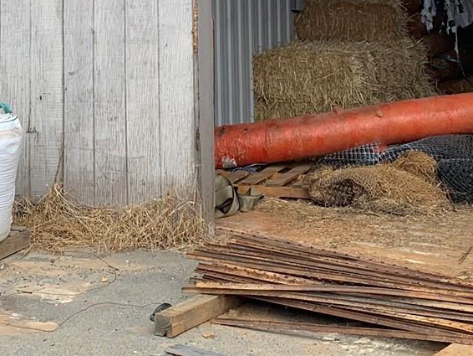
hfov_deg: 20.8
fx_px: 1285
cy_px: -192
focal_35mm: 94
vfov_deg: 14.6
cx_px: 203
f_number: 1.8
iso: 25
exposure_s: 1/400
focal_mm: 4.25
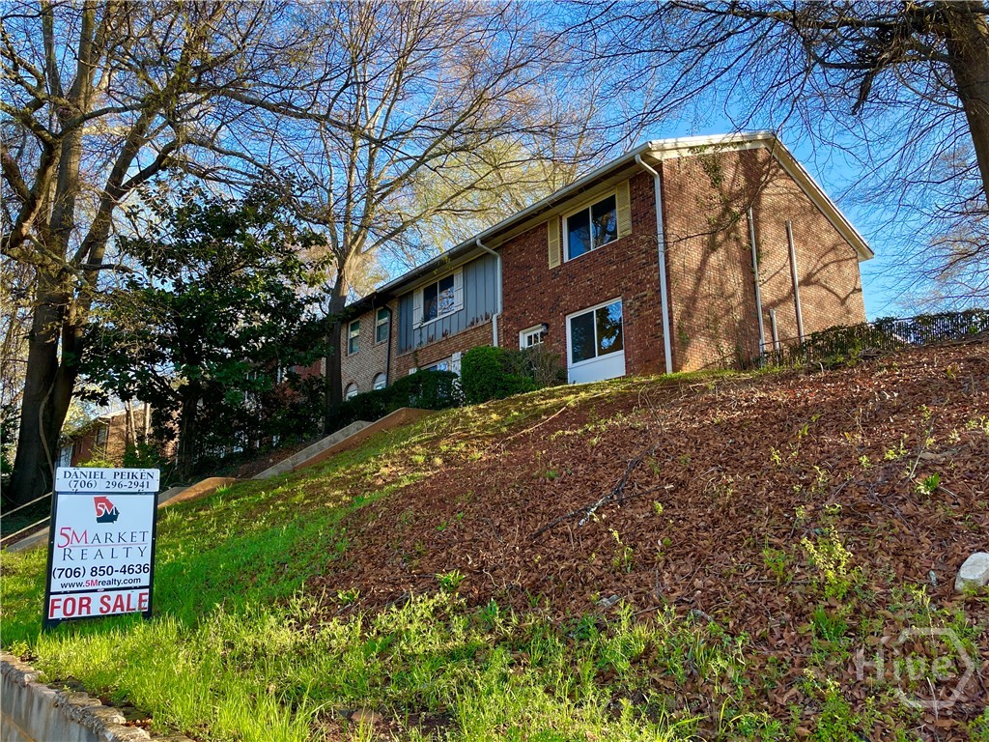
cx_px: 494
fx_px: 743
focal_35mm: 26
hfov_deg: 67.3
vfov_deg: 53.1
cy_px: 371
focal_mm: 4.2
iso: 32
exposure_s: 1/404
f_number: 1.6
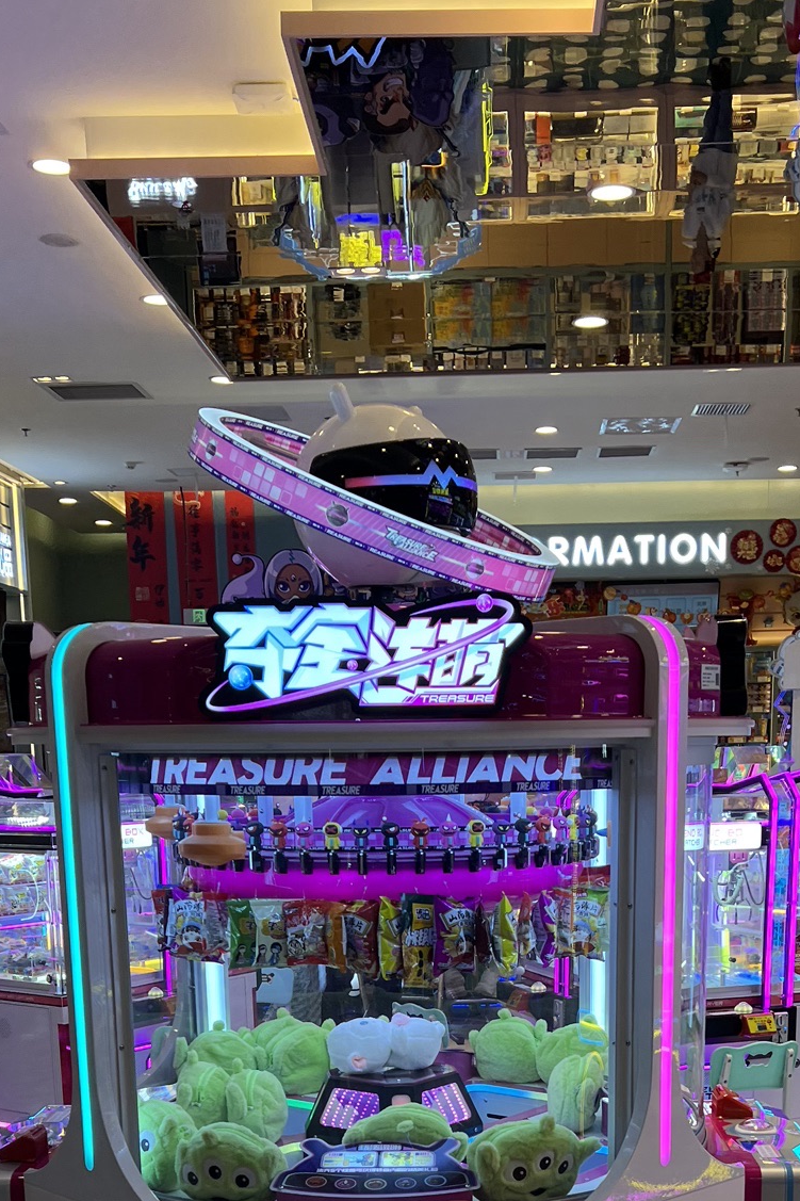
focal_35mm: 48
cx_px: 435
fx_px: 1600
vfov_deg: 38.6
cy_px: 1057
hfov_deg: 28.1
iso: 50
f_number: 1.5
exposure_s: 1/186
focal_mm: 5.7
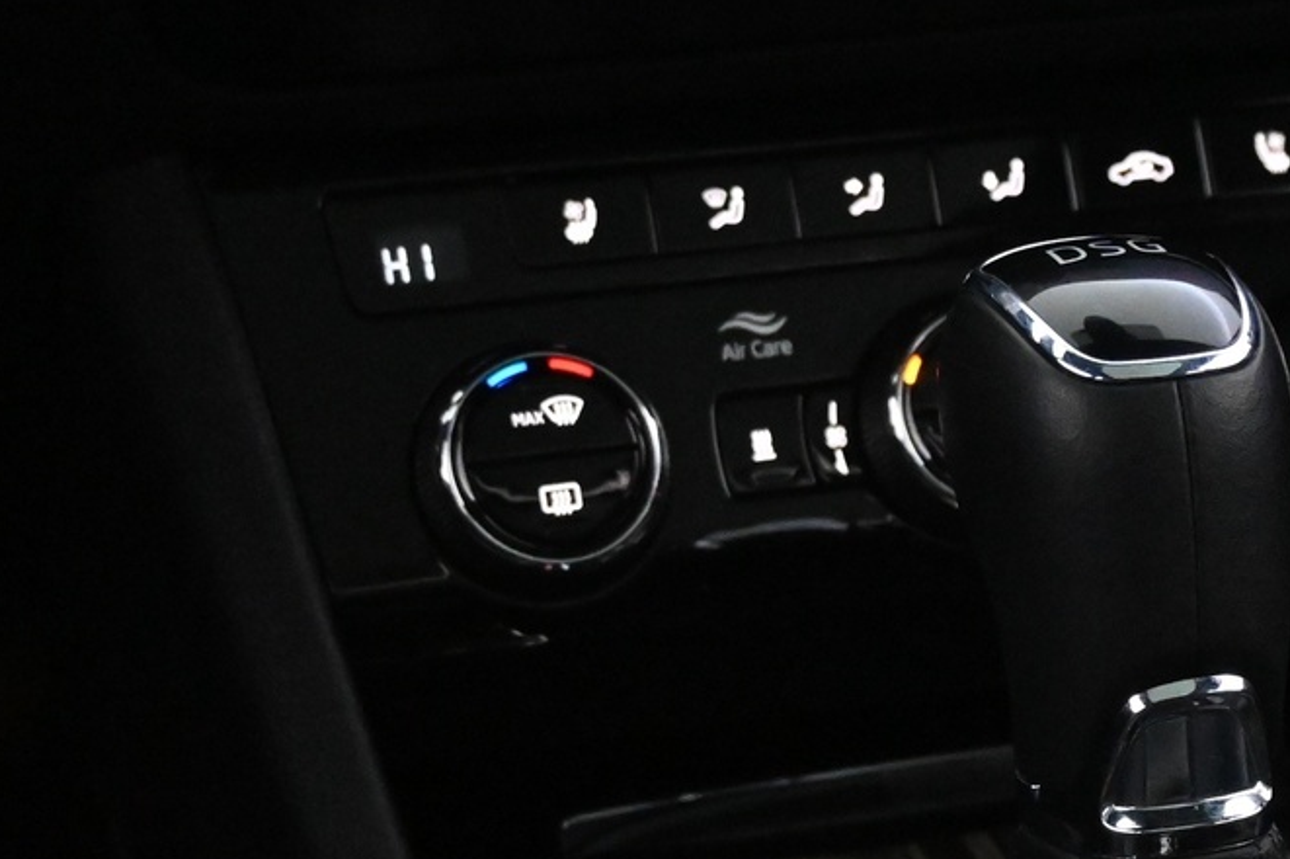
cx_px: 1194
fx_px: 3689
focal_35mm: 103
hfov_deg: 19.4
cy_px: 974
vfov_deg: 13.0
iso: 8000
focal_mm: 28
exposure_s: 1/50
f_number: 4.5
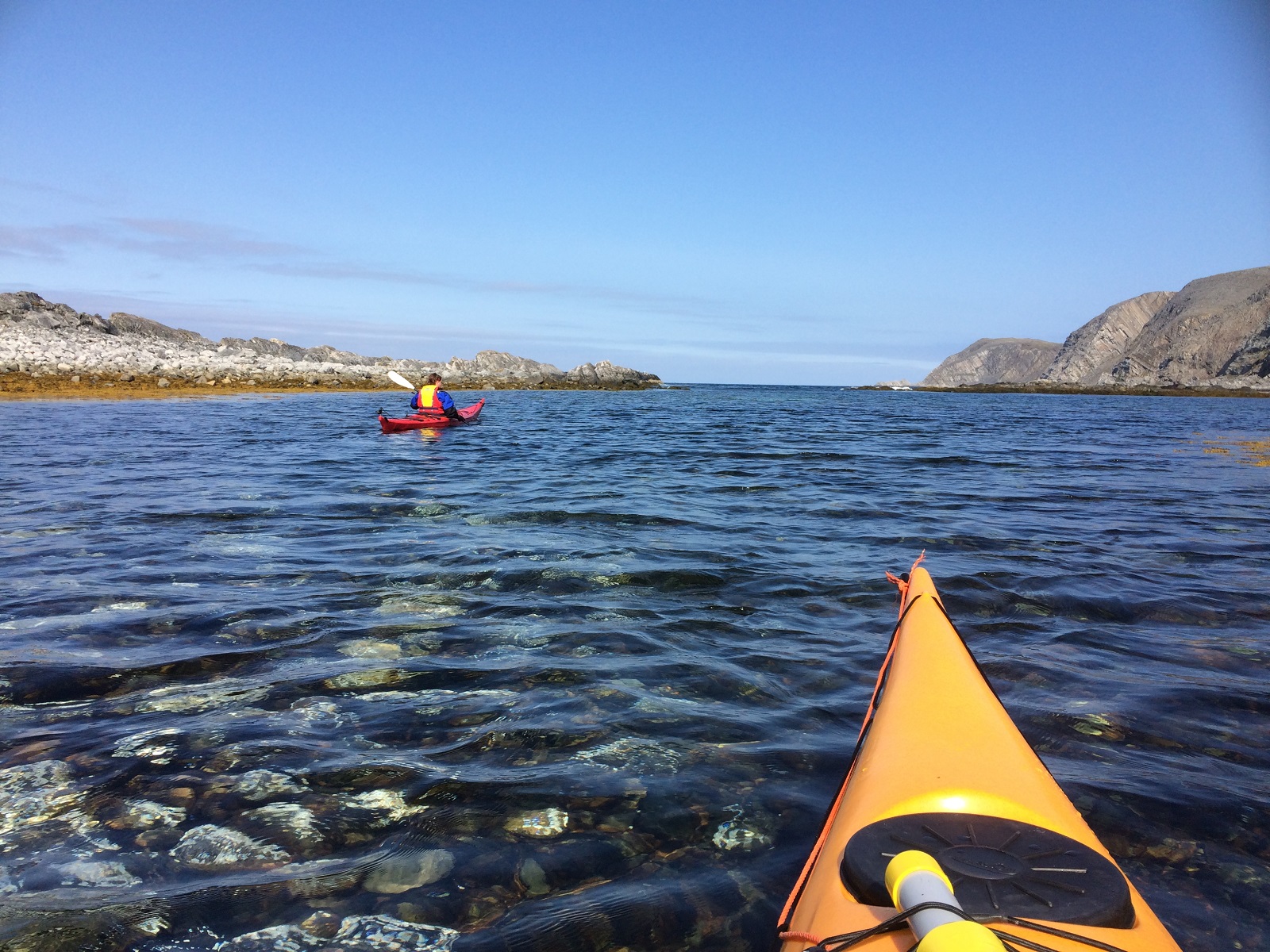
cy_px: 476
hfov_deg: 61.7
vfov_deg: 48.2
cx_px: 635
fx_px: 1064
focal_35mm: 29
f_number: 2.2
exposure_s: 1/1953
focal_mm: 4.15
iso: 32
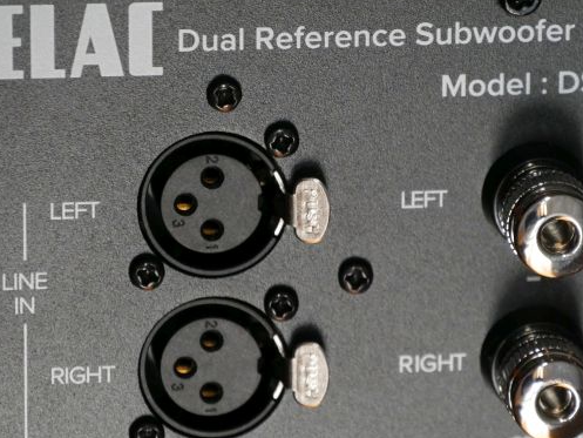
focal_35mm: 451
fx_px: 7598
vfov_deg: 3.3
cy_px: 287
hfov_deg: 4.4
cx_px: 368
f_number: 5.6
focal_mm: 140
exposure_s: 1/320
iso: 2000
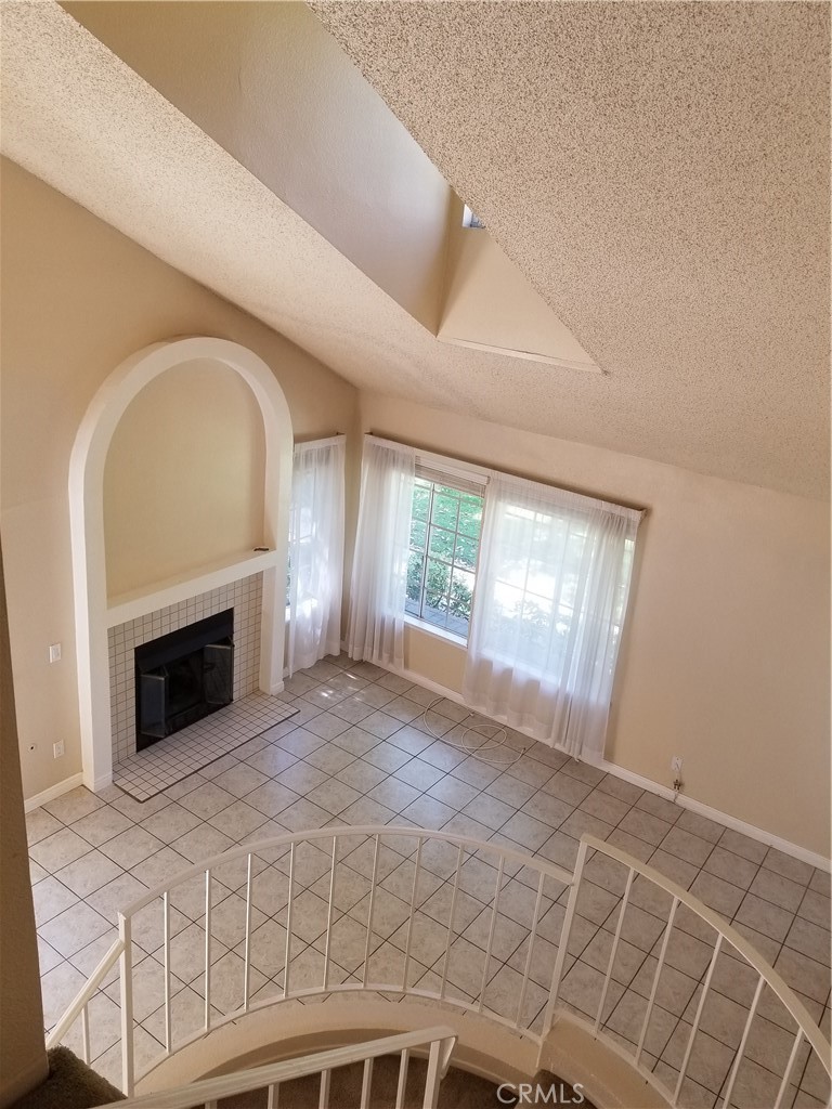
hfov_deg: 53.1
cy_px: 554
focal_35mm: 26
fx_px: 833
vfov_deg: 67.3
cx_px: 416
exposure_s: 1/120
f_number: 1.7
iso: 80
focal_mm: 4.25
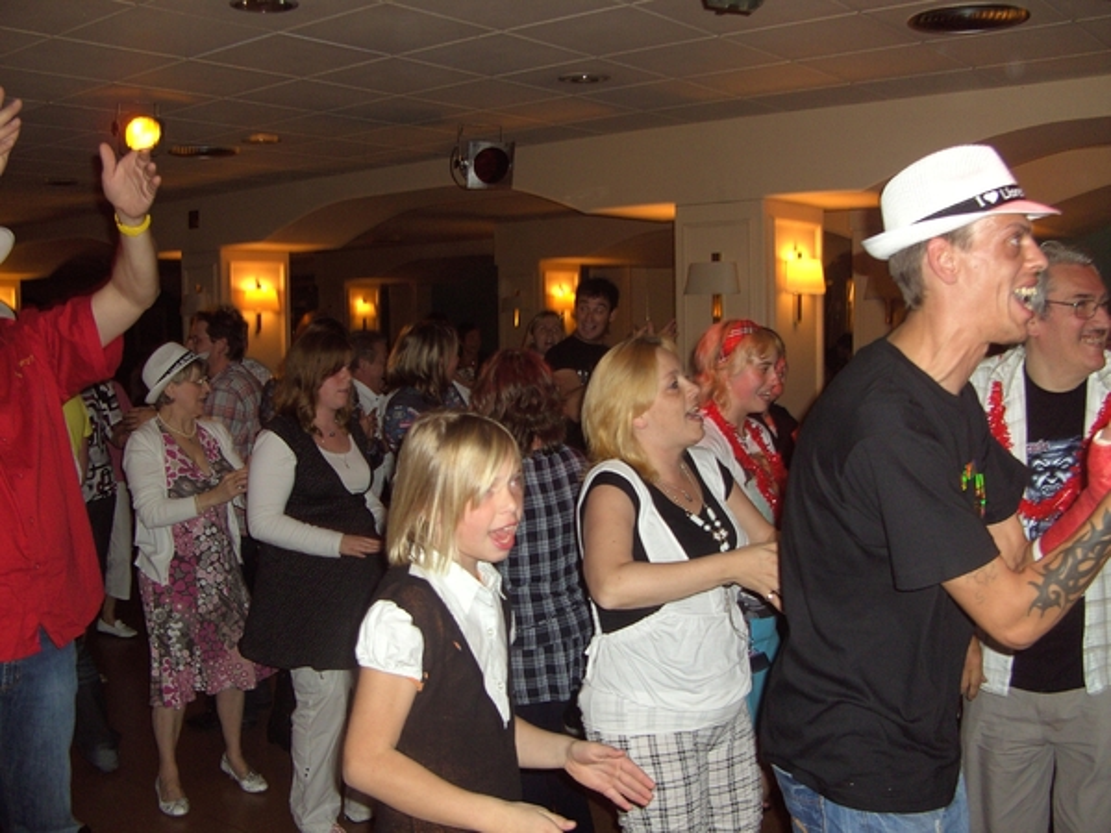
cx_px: 556
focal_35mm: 37
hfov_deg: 50.1
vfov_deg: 38.7
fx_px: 1188
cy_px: 416
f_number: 2.8
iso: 100
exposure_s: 1/50
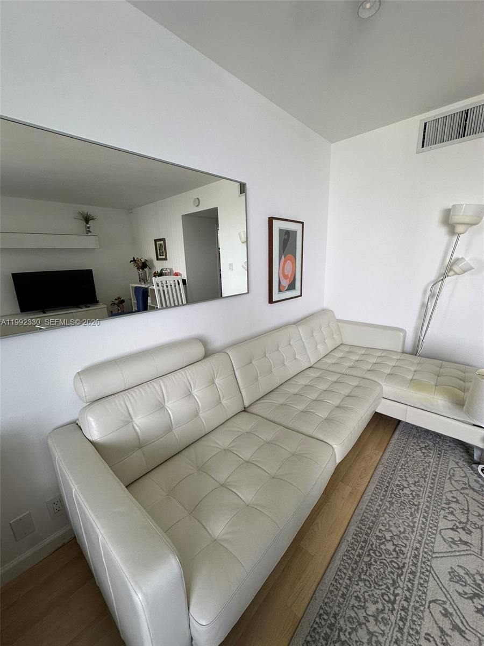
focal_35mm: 14
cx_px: 242
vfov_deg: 102.1
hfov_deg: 85.7
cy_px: 323
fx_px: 261
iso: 100
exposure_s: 1/120
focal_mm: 2.22
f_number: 2.2
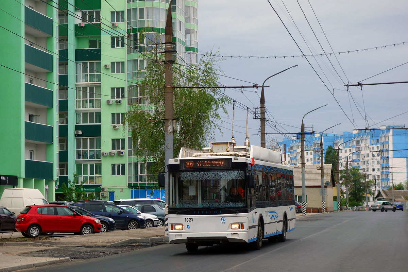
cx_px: 204
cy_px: 136
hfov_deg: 23.9
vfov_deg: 16.1
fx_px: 963
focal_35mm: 85
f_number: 4.5
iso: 125
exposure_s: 1/500
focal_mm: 31.48
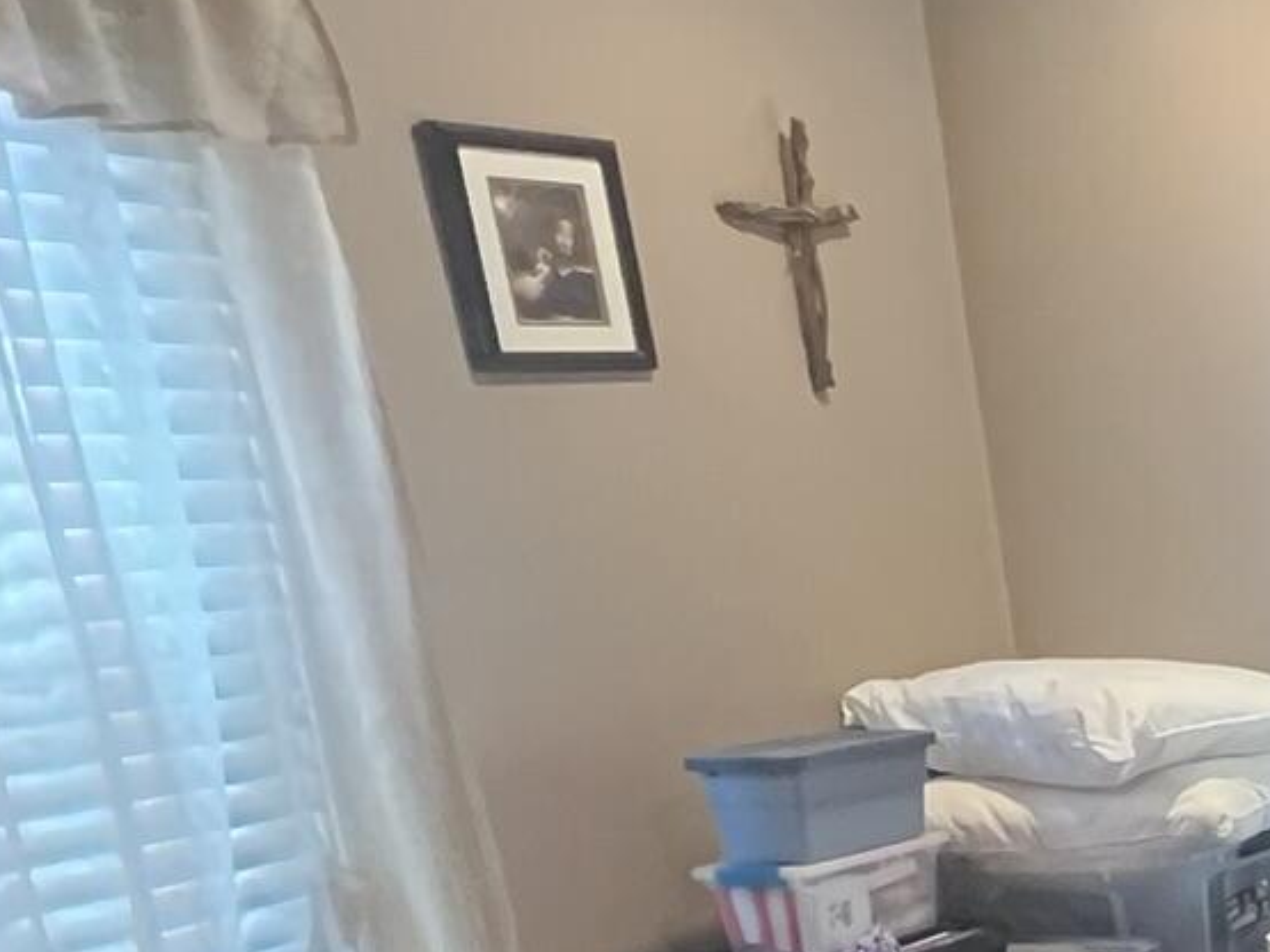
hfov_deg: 23.4
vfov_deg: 29.2
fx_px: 1761
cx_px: 2206
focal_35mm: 48
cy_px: 831
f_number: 1.8
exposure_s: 1/60
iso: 1000
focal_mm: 1.57
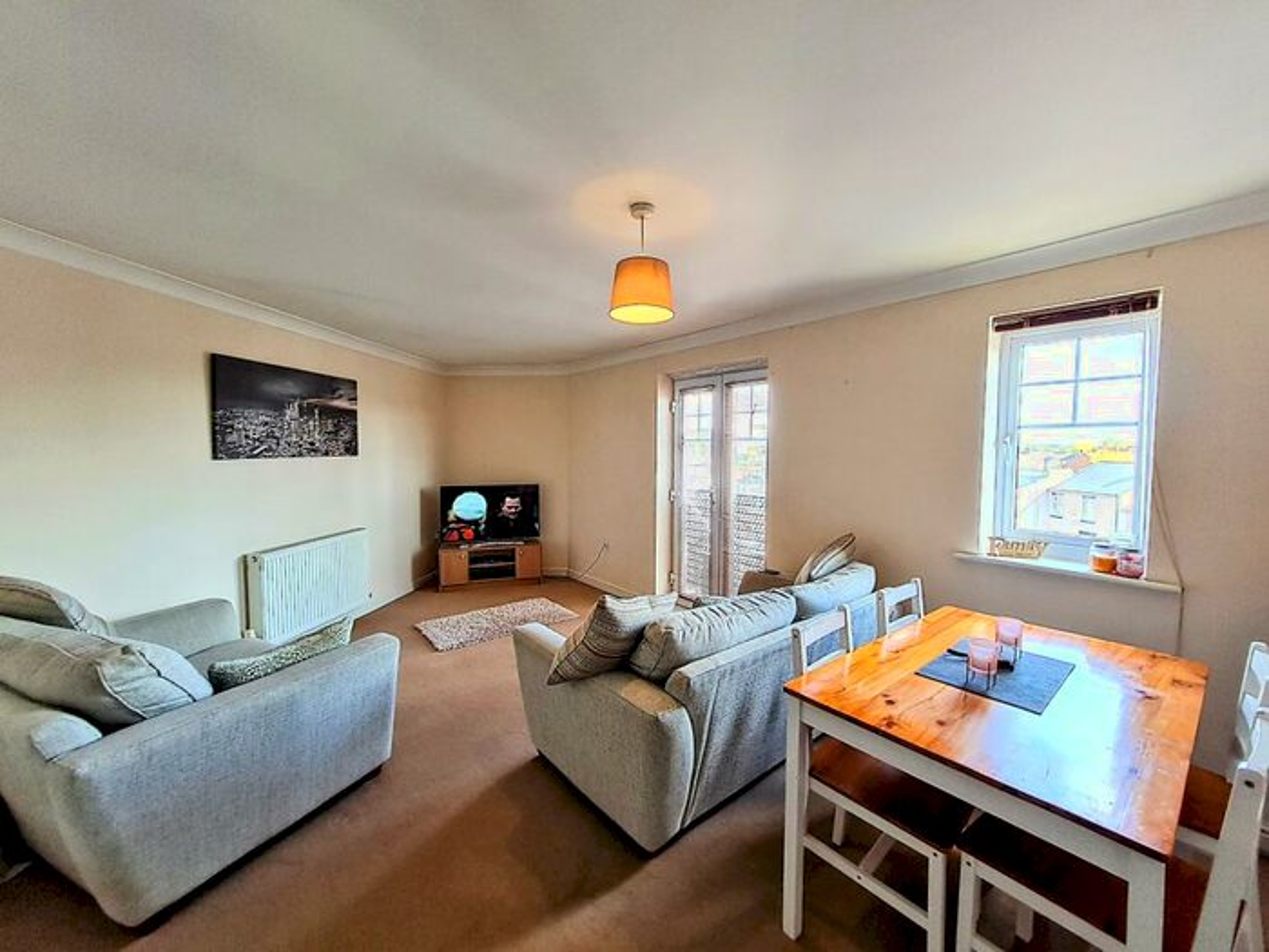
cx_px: 634
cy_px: 476
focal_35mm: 13
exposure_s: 1/50
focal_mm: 1.74
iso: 80
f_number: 2.2
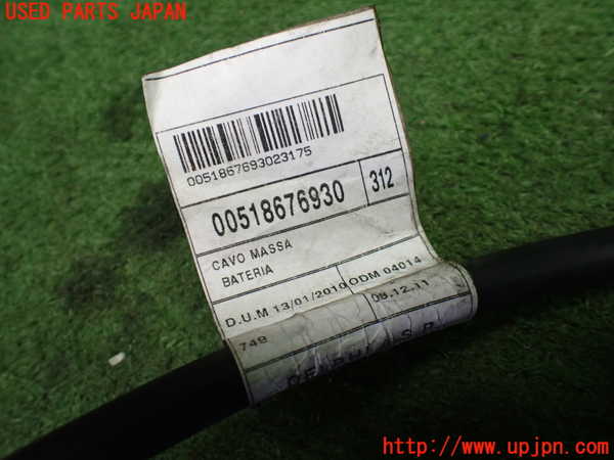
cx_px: 307
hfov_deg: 60.0
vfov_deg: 46.8
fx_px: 532
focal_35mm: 30
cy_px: 230
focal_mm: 5.4
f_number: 2.3
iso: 400
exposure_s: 1/125
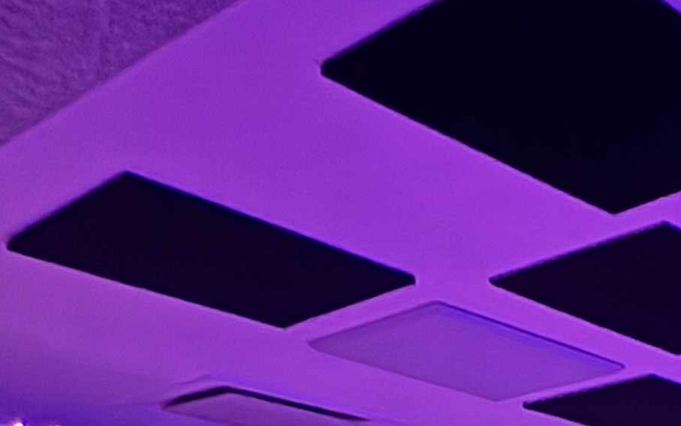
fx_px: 1225
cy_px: 946
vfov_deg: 14.7
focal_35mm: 66
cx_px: 967
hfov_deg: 25.1
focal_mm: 2.22
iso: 2000
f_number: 2.2
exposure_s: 1/4
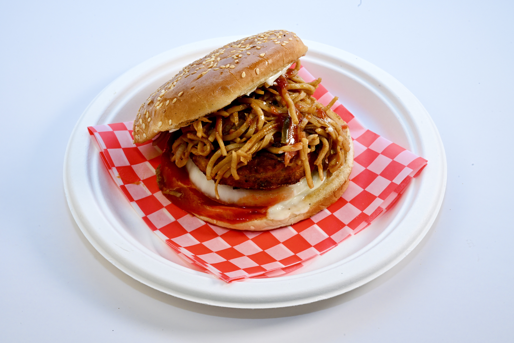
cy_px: 172
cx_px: 257
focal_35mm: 65
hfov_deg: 31.0
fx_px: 928
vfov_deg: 20.9
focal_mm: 65
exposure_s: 1/80
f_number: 20
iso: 900
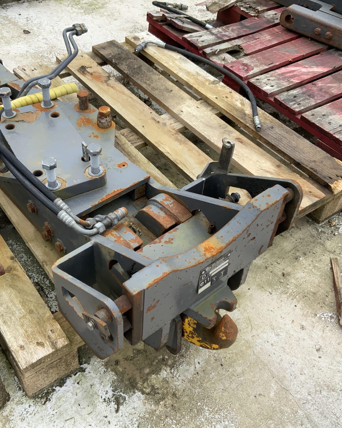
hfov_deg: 39.0
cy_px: 215
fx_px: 481
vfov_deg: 47.9
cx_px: 138
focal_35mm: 38
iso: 16
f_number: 1.8
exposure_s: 1/314
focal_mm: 3
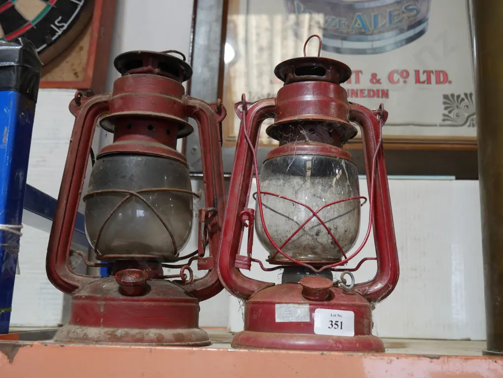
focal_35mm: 40
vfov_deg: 36.0
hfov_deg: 46.8
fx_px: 582
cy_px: 189
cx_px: 252
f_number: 4.5
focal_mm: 20
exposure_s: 1/60
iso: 400
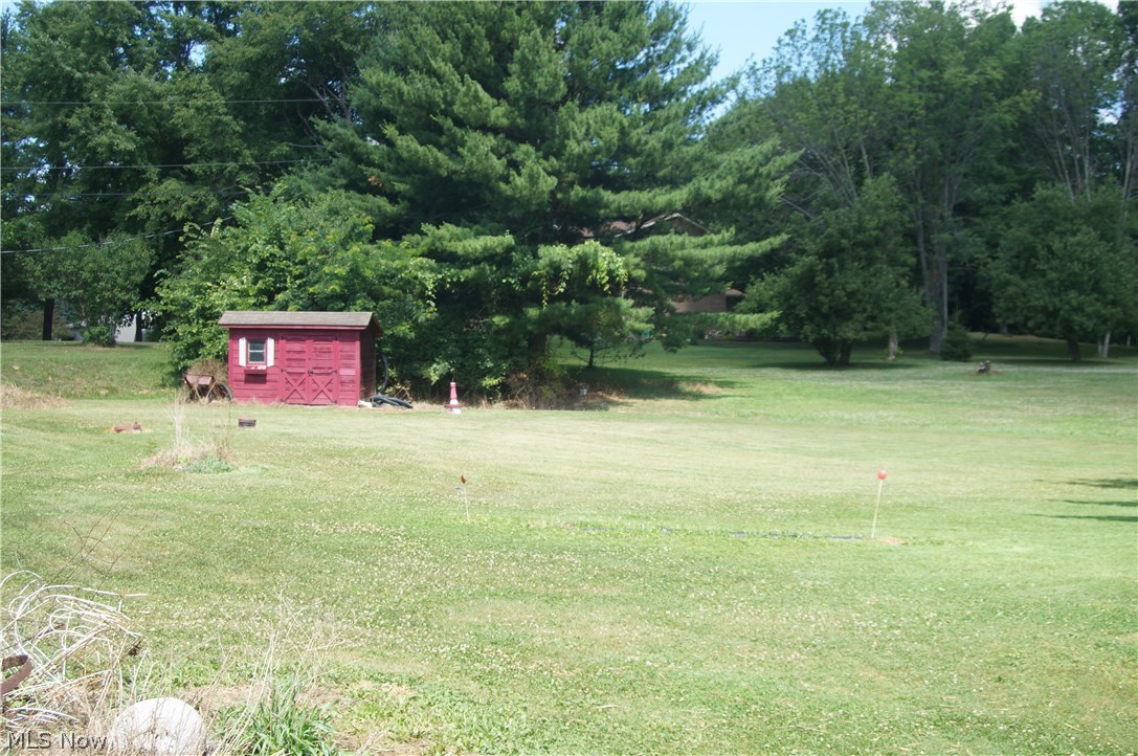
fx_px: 1326
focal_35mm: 42
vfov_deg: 31.8
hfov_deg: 46.4
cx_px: 569
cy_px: 378
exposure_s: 1/160
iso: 100
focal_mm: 28
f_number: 6.3
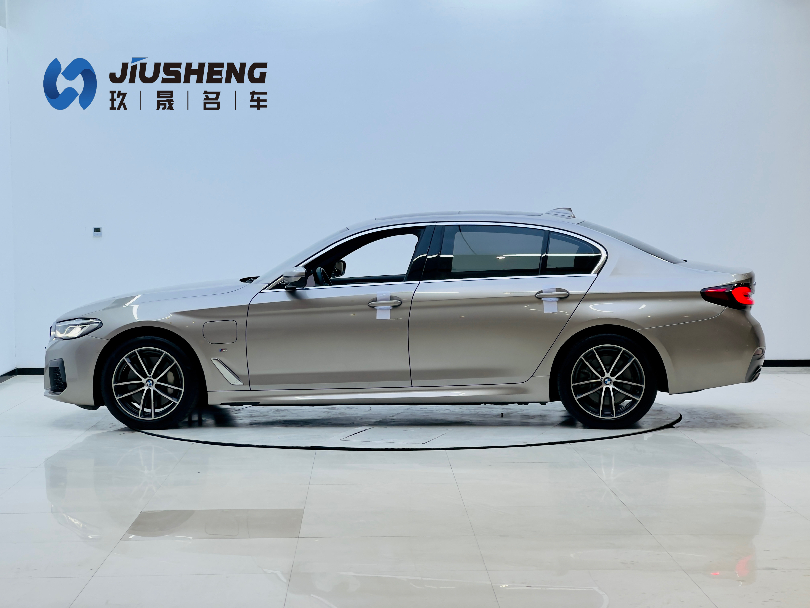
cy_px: 304
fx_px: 1802
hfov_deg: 25.3
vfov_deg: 19.1
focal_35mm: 77
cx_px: 405
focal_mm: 9
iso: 32
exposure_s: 1/141
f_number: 2.8
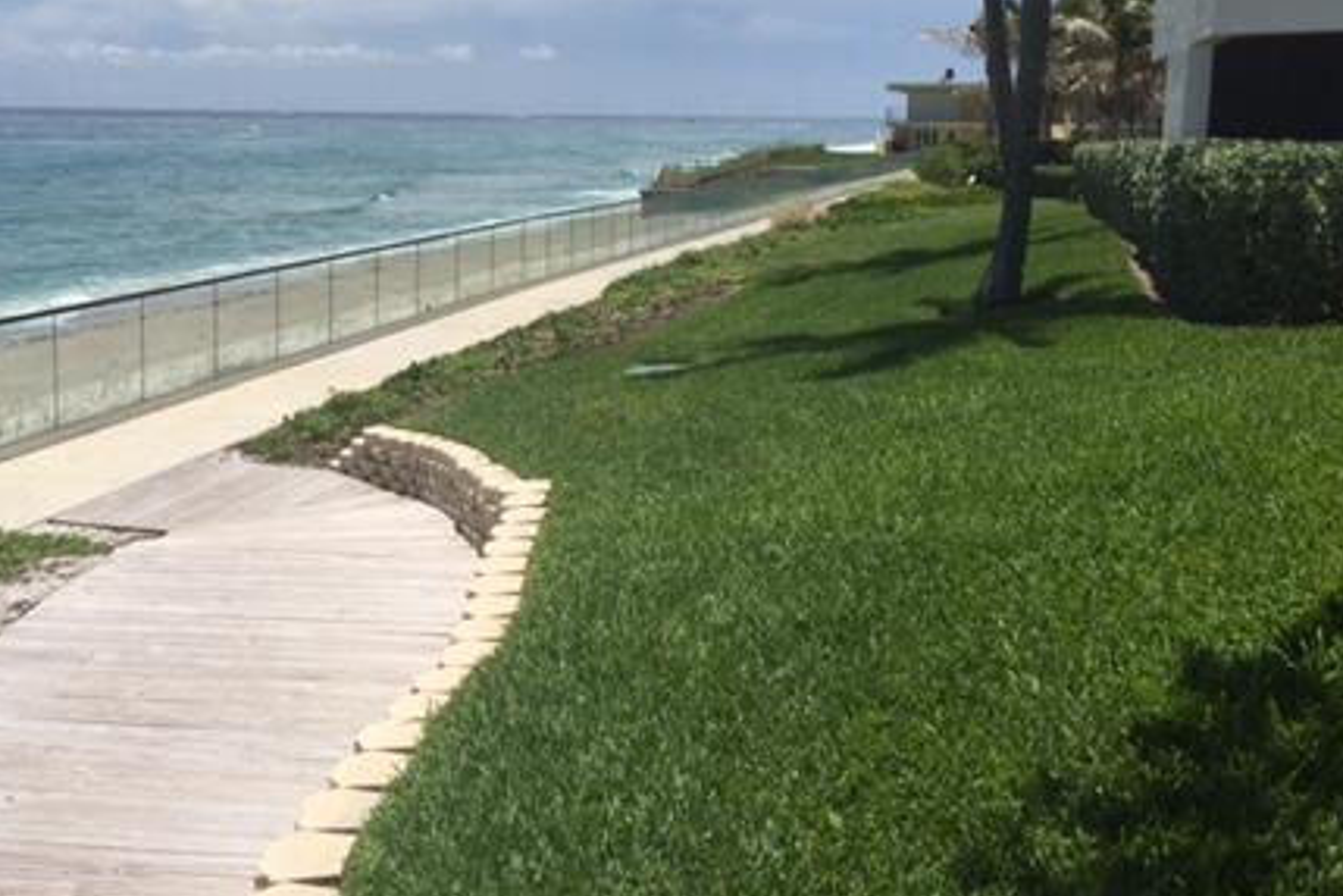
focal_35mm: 45
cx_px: 470
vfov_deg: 29.8
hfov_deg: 43.1
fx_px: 1679
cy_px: 370
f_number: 2.2
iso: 32
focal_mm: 4.15
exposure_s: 1/3597
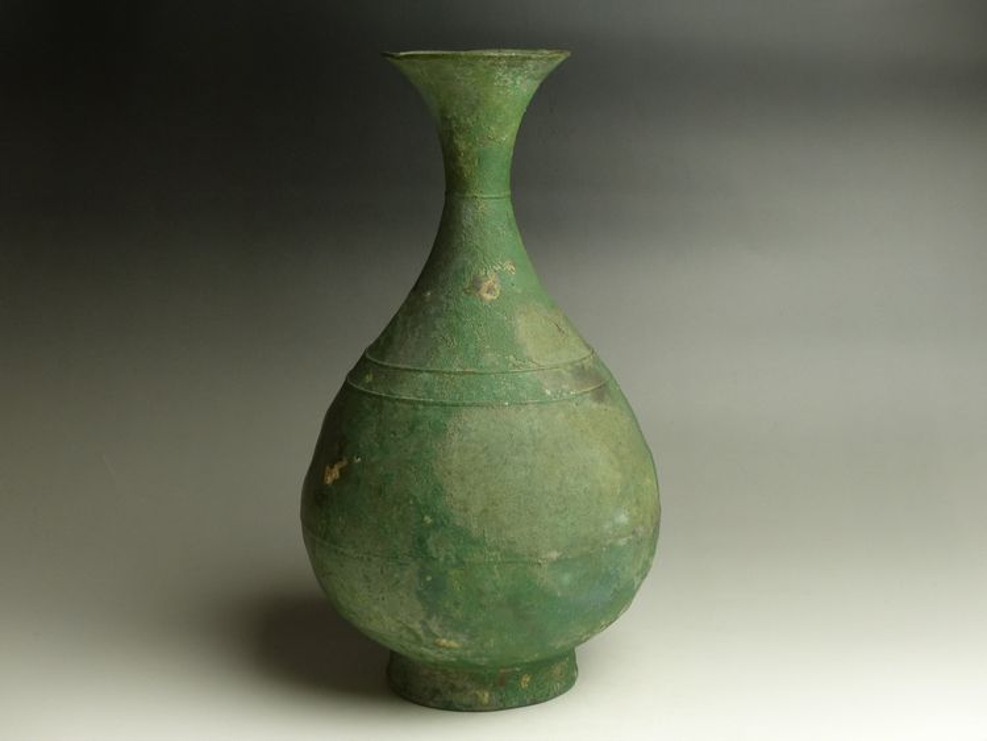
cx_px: 494
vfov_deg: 24.0
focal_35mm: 61
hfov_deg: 31.7
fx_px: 1740
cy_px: 370
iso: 200
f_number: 3.5
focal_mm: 10.9
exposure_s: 1/40
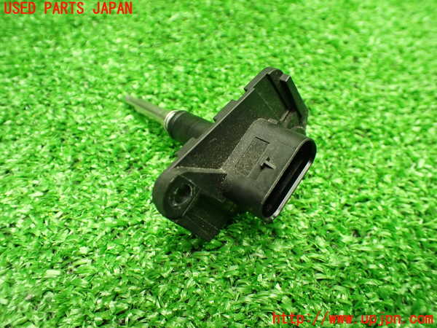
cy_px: 164
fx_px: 379
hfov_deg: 60.0
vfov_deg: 46.8
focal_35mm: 30
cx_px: 218
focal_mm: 5.4
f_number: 2.3
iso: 800
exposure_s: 1/80
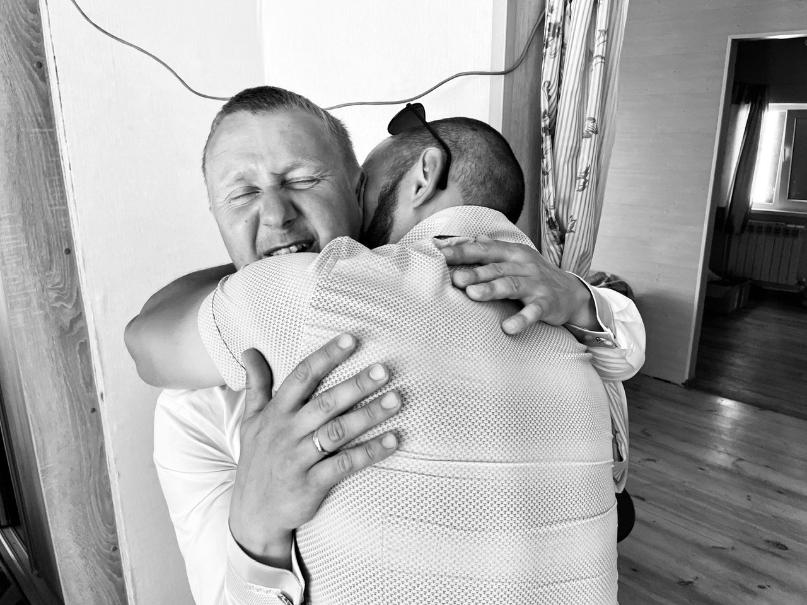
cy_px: 302
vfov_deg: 53.1
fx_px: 606
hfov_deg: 67.3
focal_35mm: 26
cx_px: 404
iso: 125
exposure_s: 1/109
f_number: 1.6
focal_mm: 4.2
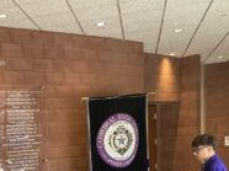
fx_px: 416
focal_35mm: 63
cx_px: -7
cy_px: 196
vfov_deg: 21.8
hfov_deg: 28.6
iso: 80
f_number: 1.6
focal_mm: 4.2
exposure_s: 1/75
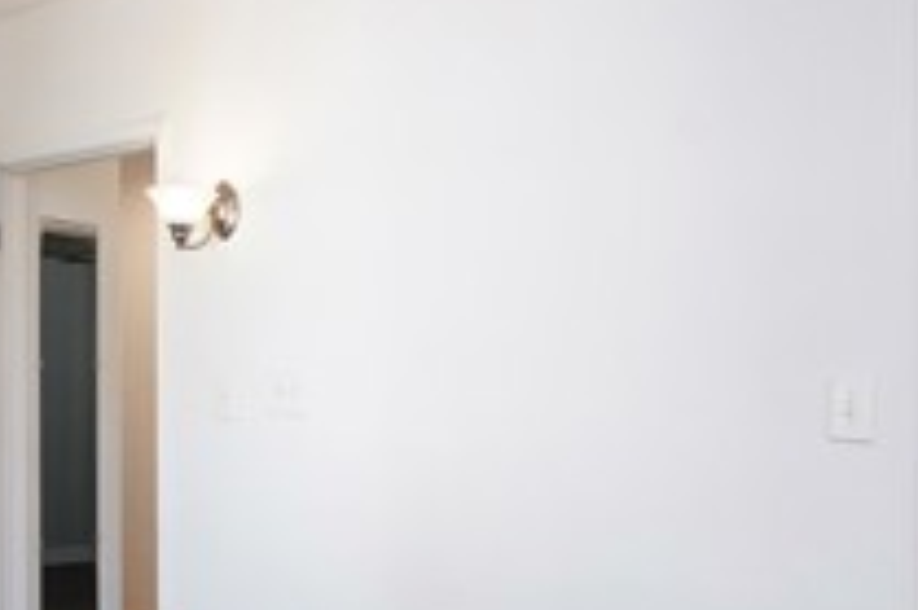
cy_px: 485
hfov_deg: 42.1
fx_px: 1172
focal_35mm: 46
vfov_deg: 28.6
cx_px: 290
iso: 400
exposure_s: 1/13
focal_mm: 10
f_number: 11
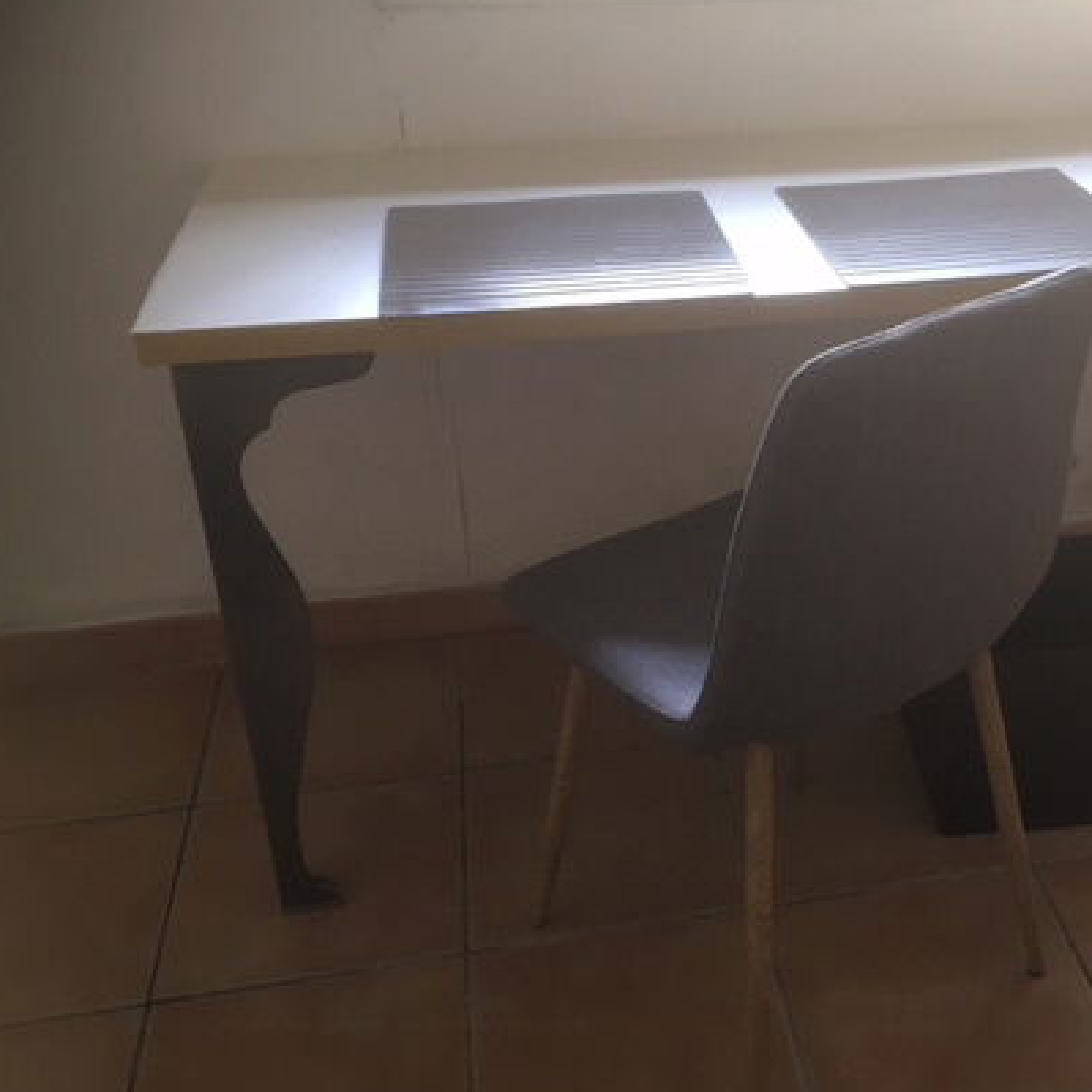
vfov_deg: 40.9
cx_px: 792
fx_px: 1463
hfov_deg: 40.0
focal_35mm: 41
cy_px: 511
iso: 100
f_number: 2.2
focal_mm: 4.15
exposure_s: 1/33
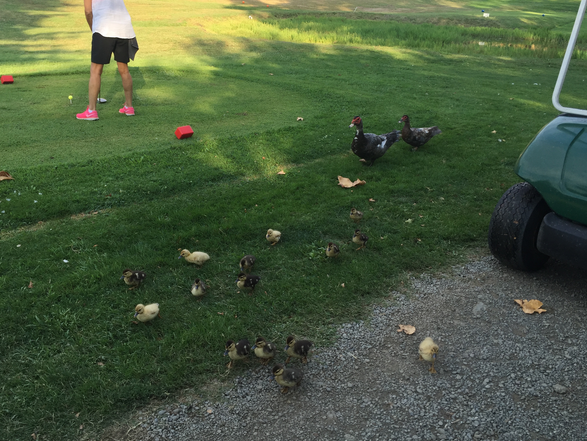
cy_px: 192
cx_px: 272
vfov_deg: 42.9
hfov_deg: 55.3
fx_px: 560
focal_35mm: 33
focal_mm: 4.15
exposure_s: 1/370
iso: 32
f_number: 2.2
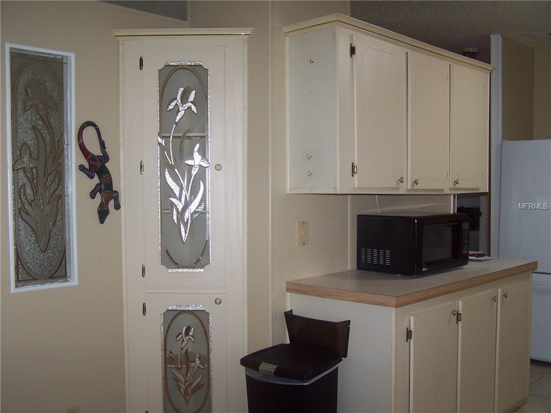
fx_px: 605
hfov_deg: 49.0
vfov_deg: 37.7
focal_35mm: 38
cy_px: 206
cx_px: 276
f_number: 2.8
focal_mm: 6.3
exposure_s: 1/60
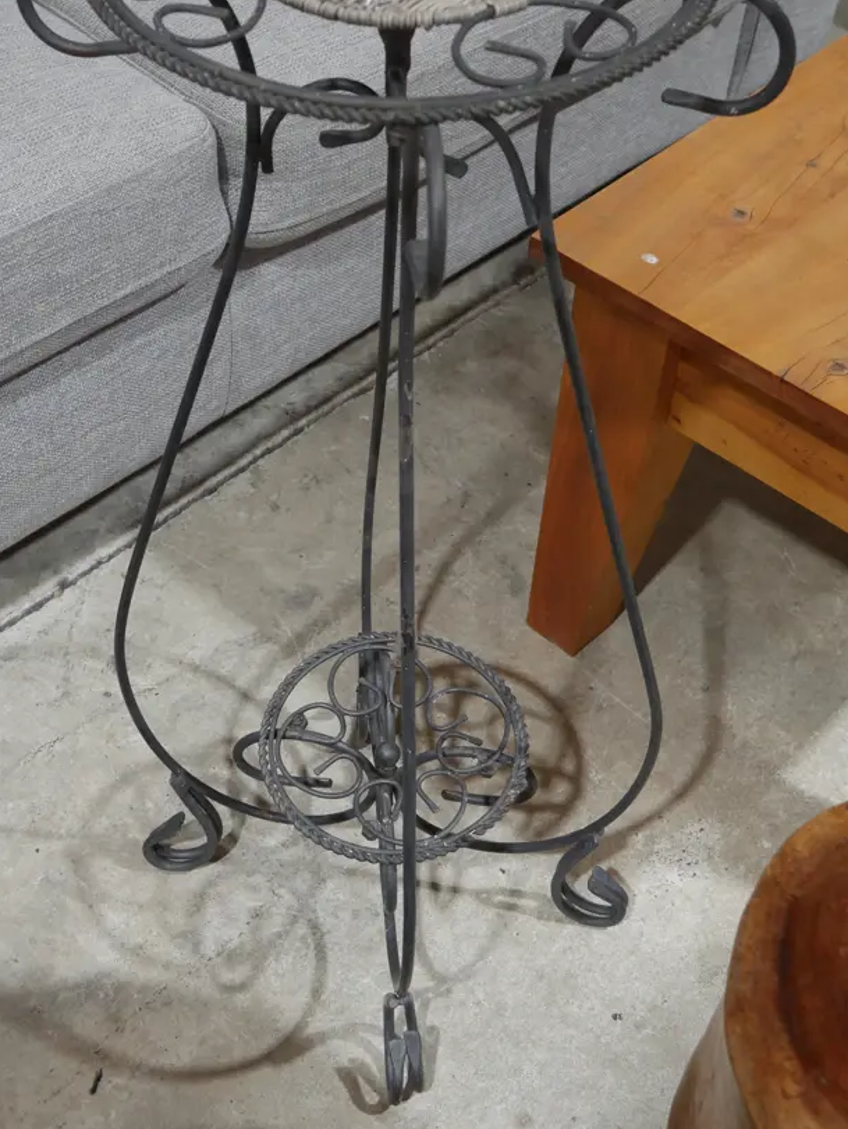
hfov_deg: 27.5
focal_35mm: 53
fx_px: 1730
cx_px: 405
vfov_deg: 36.0
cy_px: 447
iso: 500
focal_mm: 21
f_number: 4.6
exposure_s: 1/60
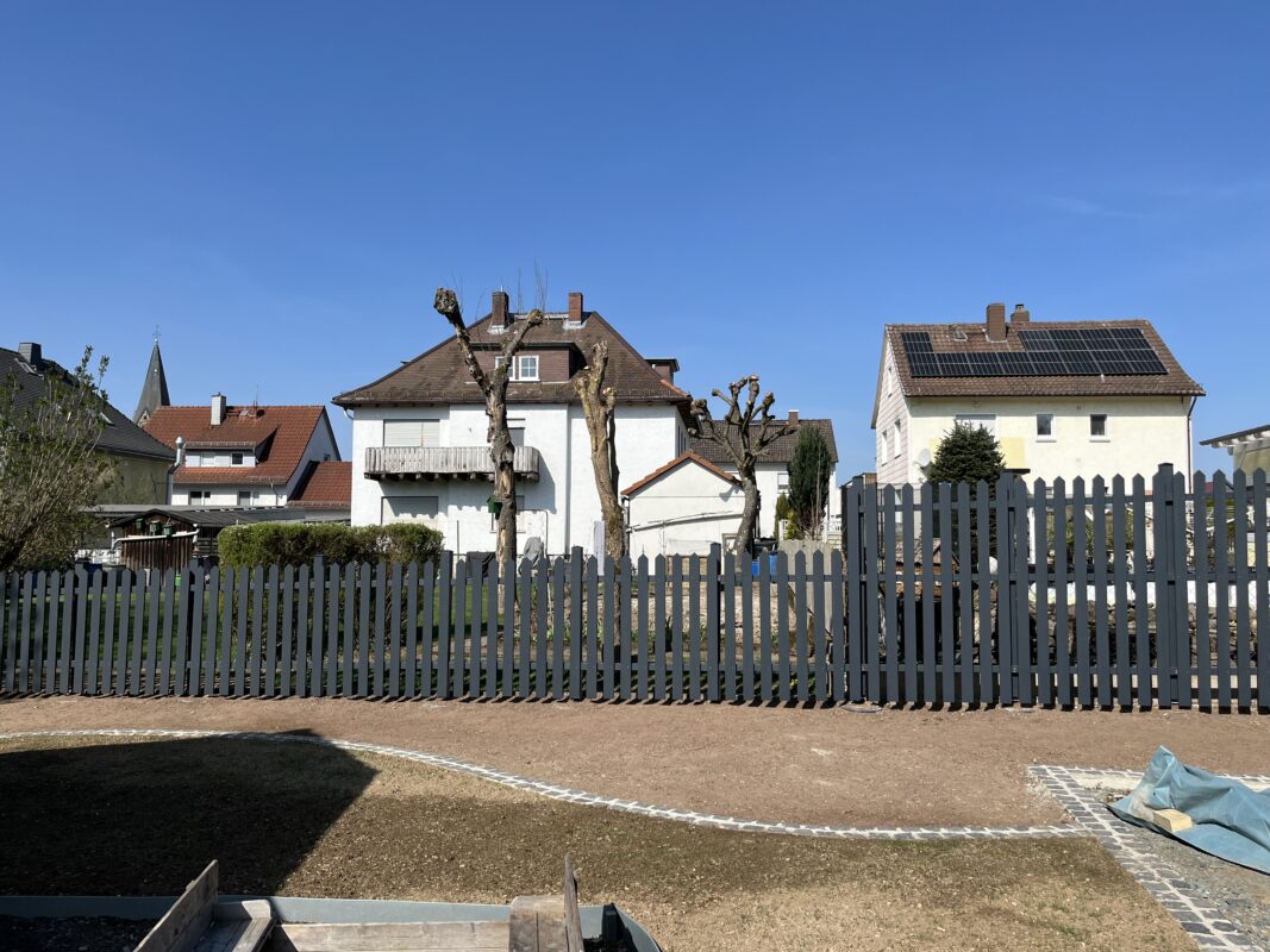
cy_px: 476
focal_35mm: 26
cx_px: 635
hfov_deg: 67.3
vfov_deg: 53.1
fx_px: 954
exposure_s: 1/4016
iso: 50
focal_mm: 5.1
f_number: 1.6
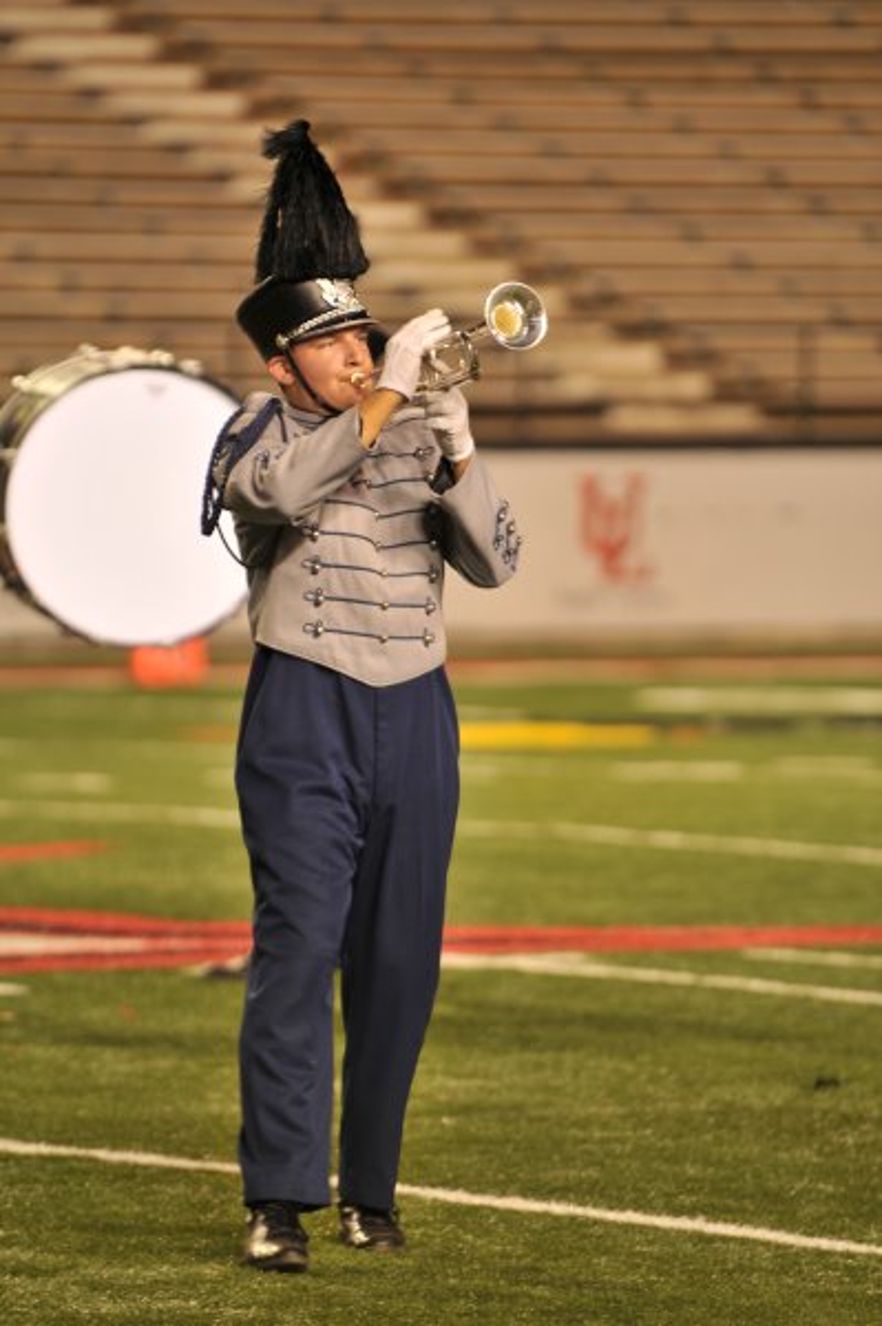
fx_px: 11043
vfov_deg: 6.9
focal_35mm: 300
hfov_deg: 4.6
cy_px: 663
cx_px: 441
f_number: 2.8
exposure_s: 1/60
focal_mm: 200
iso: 220
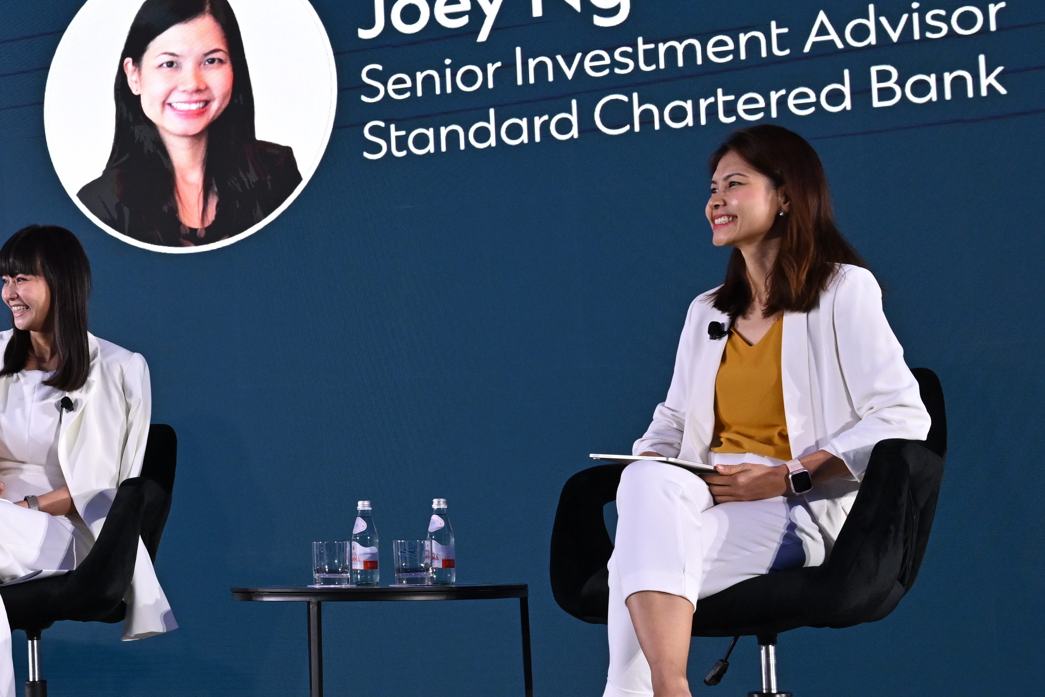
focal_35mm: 69
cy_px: 412
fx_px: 2003
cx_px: 19
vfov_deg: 19.7
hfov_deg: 27.7
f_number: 5.6
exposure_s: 1/120
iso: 1250
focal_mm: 30
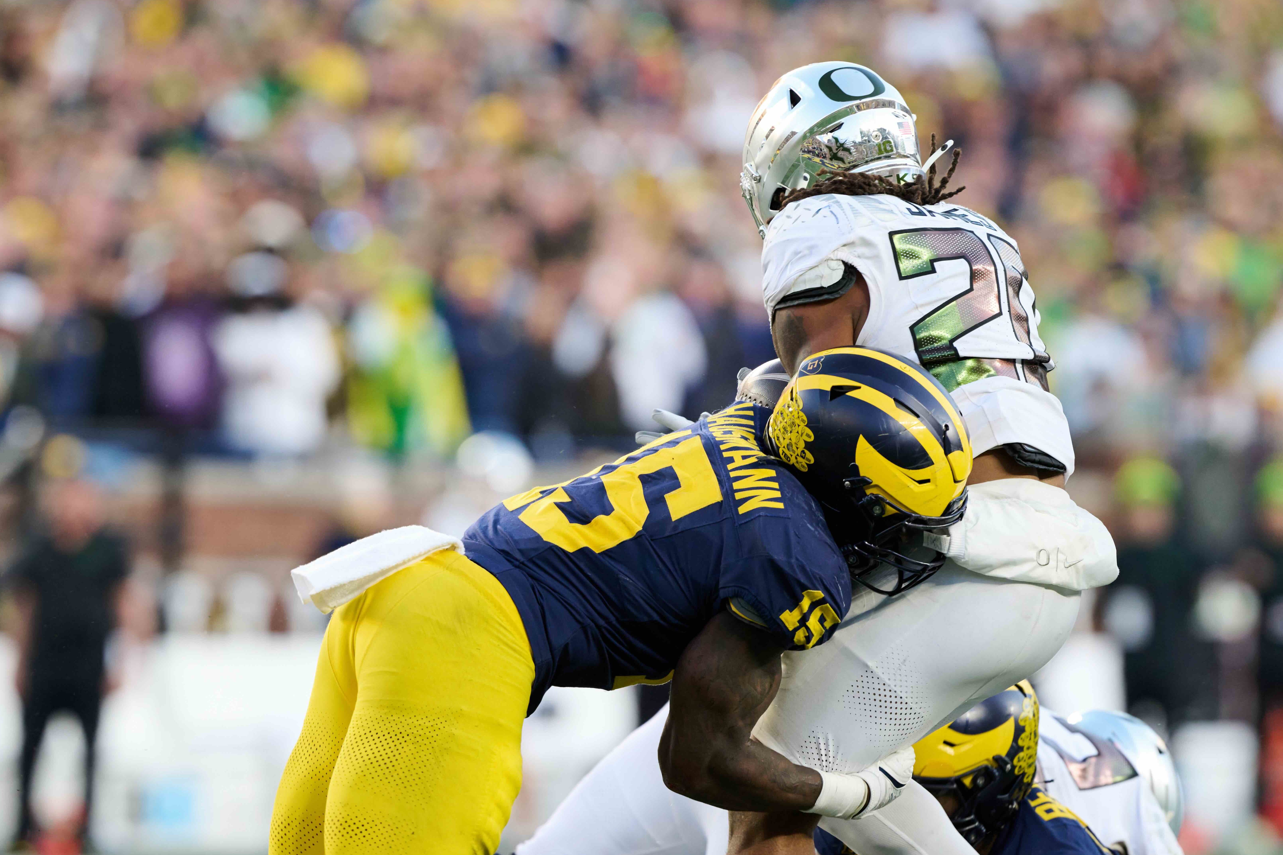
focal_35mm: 512
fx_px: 18245
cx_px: 627
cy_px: 532
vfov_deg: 2.7
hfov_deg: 4.0
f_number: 4.5
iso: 1600
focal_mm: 400
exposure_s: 1/800
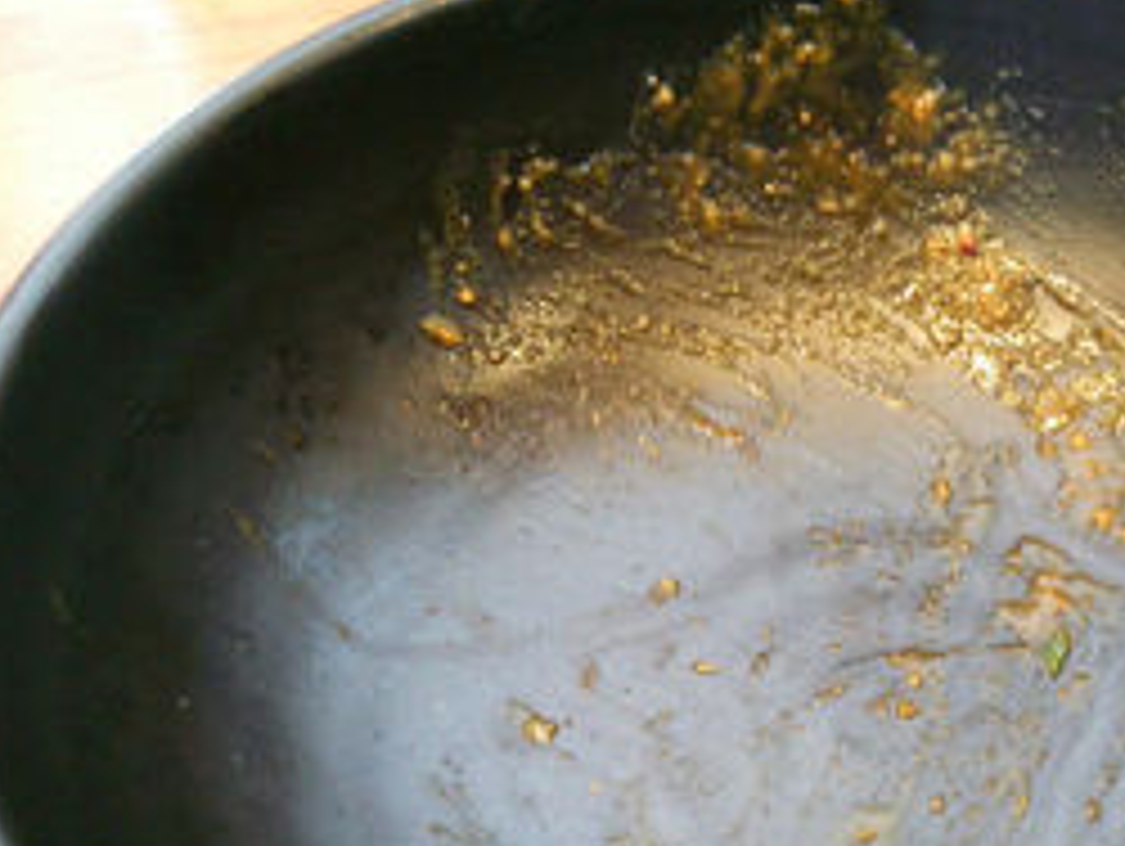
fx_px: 1561
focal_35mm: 48
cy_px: 644
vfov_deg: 29.8
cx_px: 842
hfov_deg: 38.6
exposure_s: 1/21
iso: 200
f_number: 1.94
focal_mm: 4.06
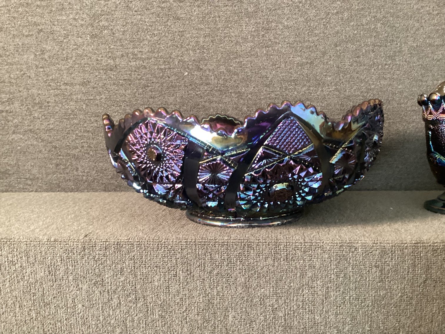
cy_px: 167
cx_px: 222
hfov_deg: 58.3
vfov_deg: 45.4
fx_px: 399
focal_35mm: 31
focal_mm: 3.3
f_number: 2.4
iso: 400
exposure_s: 1/40
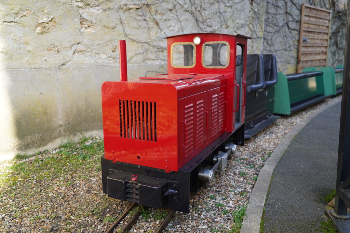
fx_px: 282
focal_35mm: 29
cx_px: 175
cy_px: 116
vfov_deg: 45.0
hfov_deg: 63.7
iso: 250
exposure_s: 1/160
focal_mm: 29
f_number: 4
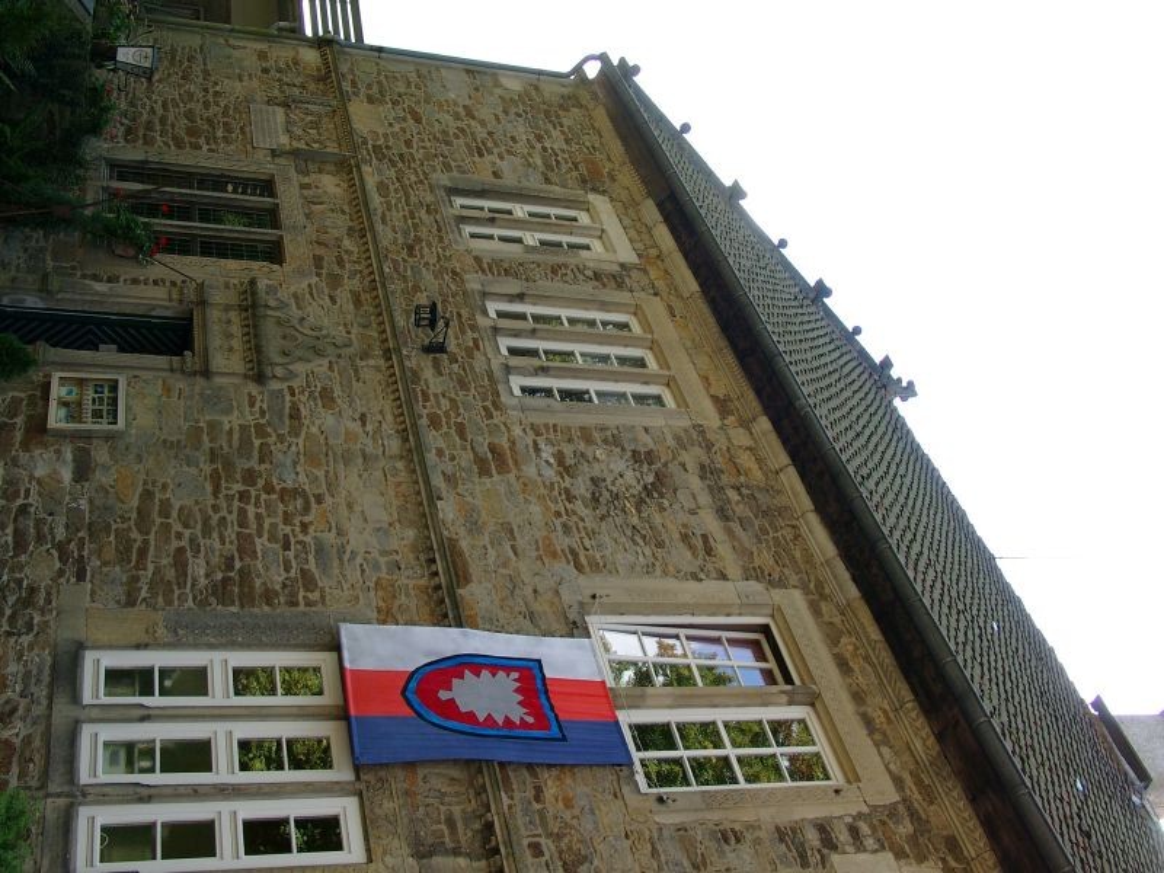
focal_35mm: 40
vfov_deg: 36.0
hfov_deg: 46.8
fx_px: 1345
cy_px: 436
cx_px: 582
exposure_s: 1/162
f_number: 4
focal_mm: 8.4
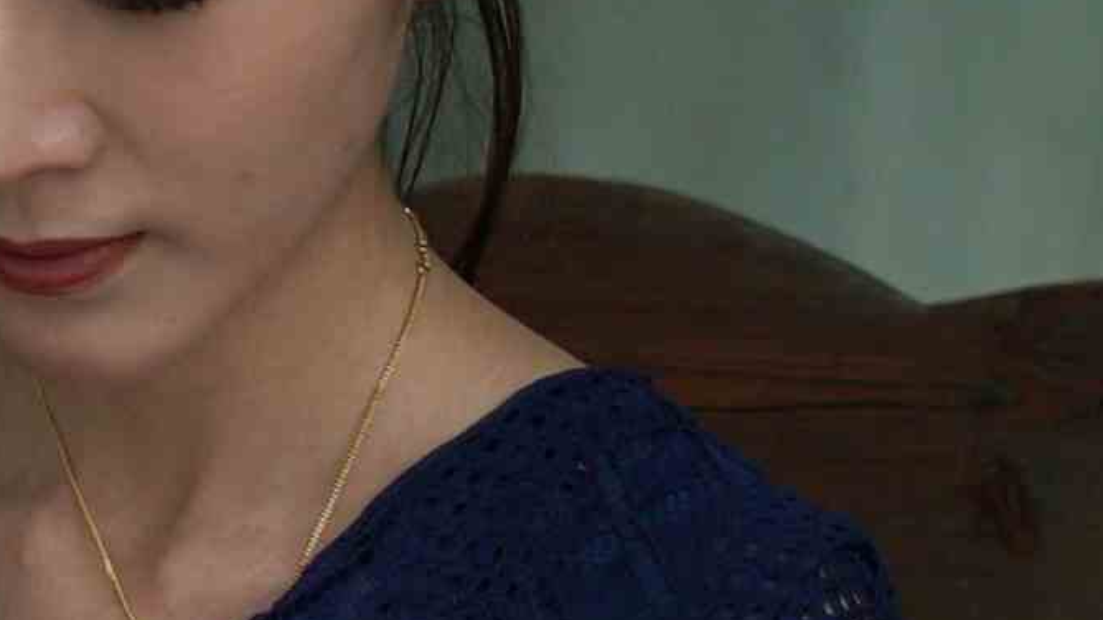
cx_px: -773
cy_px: 2160
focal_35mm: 332
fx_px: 9708
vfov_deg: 3.5
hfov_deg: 6.4
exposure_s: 1/4000
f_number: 1.8
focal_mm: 50
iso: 200
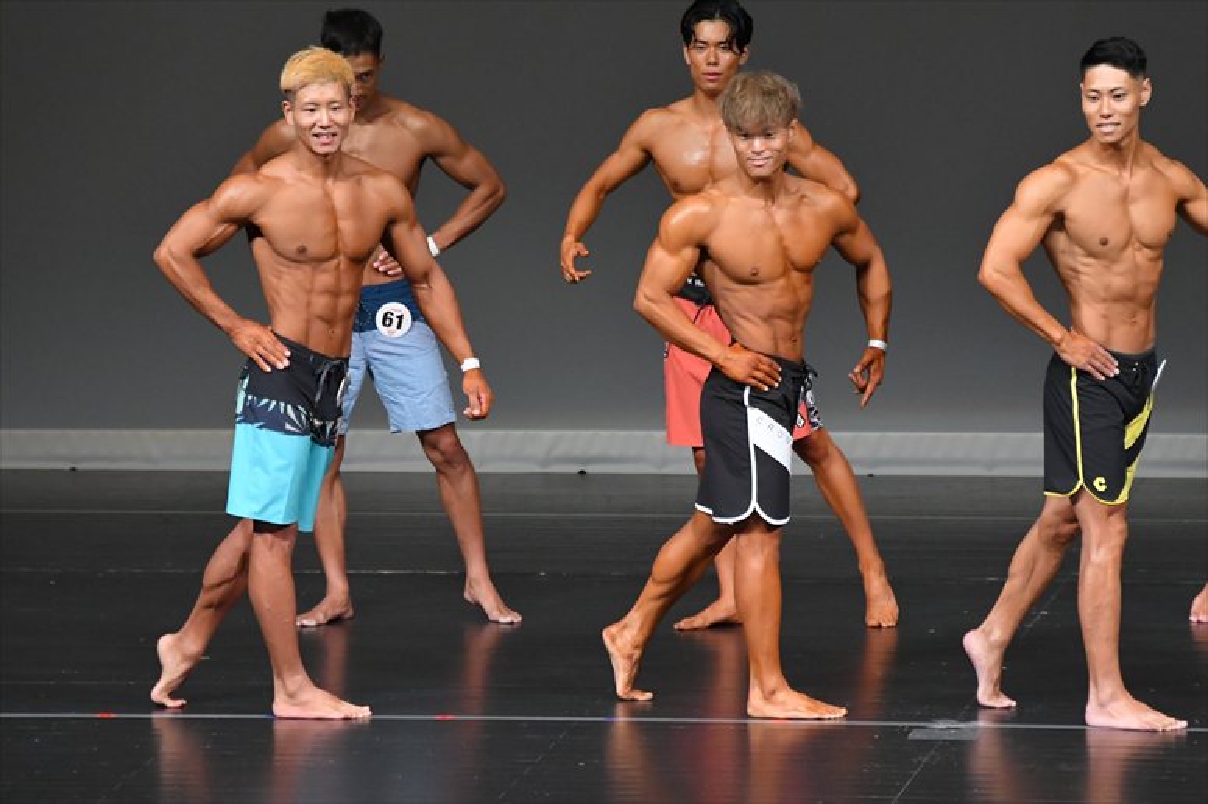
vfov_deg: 4.4
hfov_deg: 6.5
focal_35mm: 315
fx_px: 10565
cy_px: 402
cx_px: 604
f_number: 5.6
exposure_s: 1/400
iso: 4000
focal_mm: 210
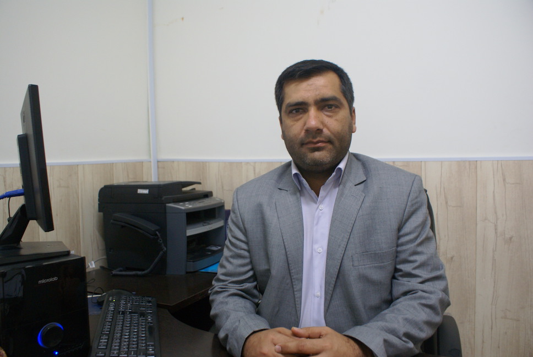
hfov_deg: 67.3
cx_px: 266
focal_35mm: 27
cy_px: 178
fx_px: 400
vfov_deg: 48.0
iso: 400
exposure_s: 1/30
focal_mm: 18
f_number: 3.5
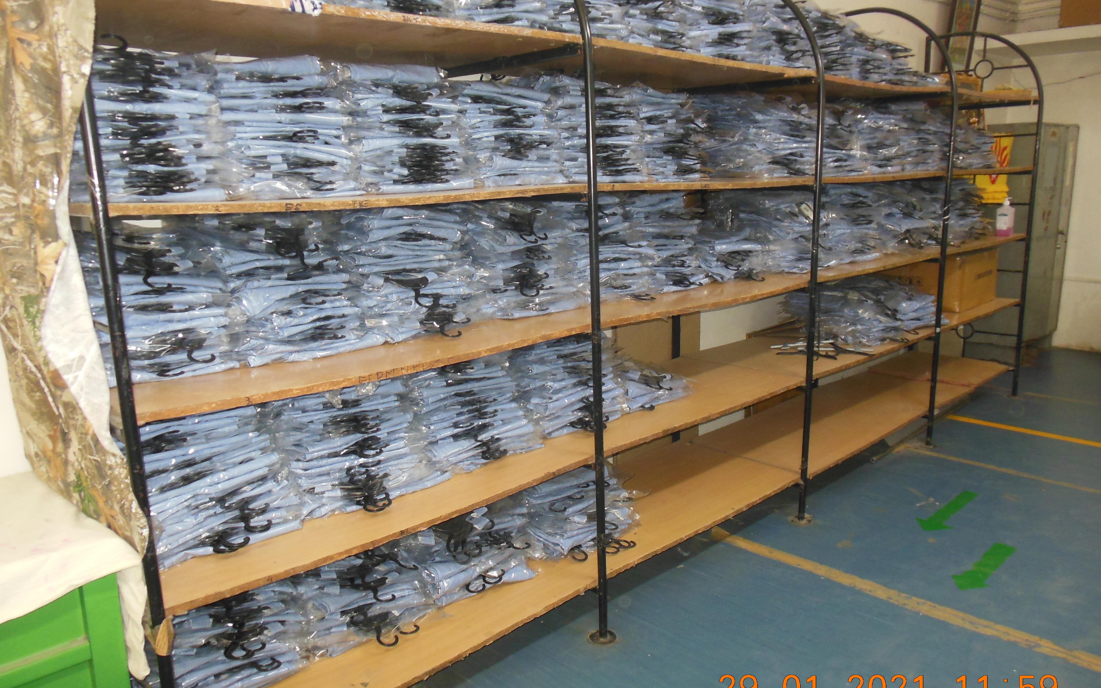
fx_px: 810
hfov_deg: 68.4
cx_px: 542
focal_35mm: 27
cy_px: 348
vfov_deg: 46.0
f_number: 3.2
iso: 320
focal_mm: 4.5
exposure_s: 1/25
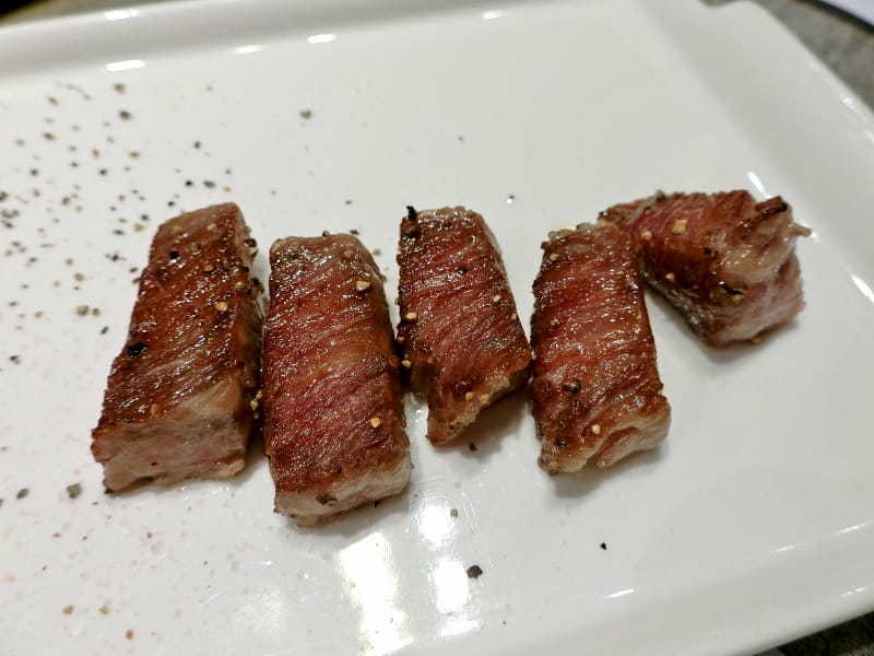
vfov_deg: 54.9
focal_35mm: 25
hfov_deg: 69.4
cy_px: 328
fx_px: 631
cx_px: 437
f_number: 2.8
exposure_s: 1/125
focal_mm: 5.4
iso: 125
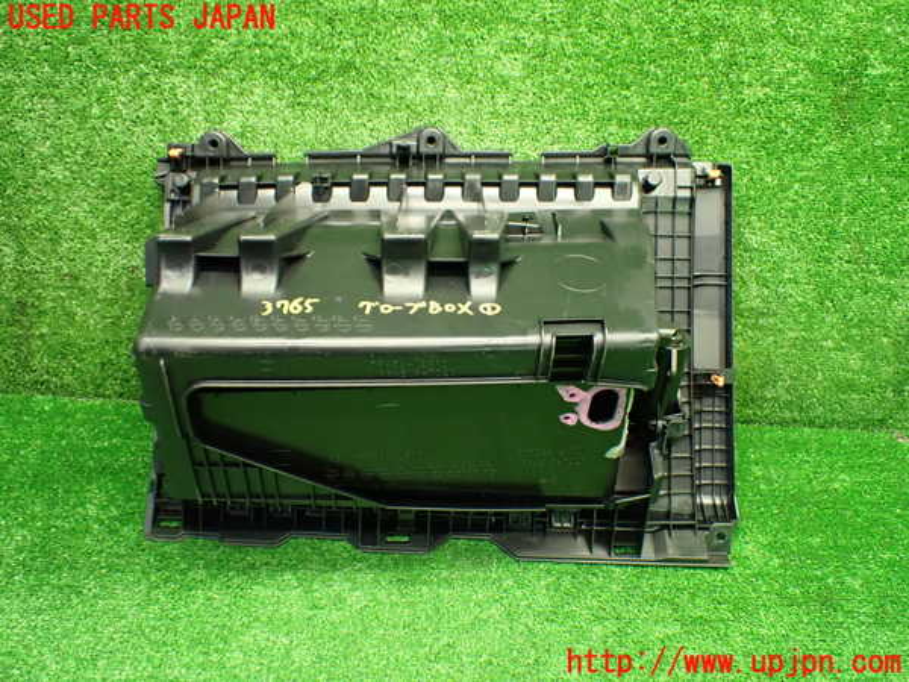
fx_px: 788
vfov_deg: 46.8
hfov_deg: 60.0
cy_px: 341
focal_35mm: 30
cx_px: 454
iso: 800
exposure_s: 1/50
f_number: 2.3
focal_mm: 5.4
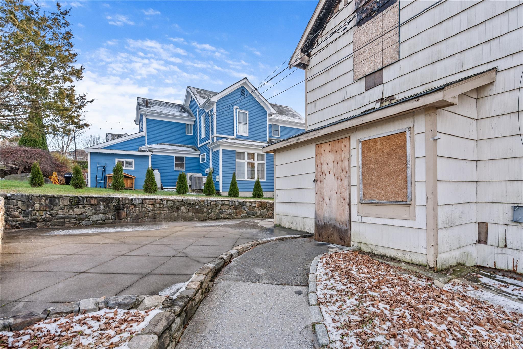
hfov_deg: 96.7
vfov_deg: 73.7
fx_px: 232
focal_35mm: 16
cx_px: 262
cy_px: 174
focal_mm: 16
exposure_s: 1/15
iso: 400
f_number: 8
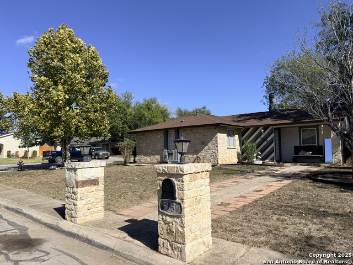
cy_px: 132
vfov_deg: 56.8
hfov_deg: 71.6
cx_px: 176
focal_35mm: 24
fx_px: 245
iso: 80
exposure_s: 1/5714
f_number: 1.78
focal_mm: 6.76
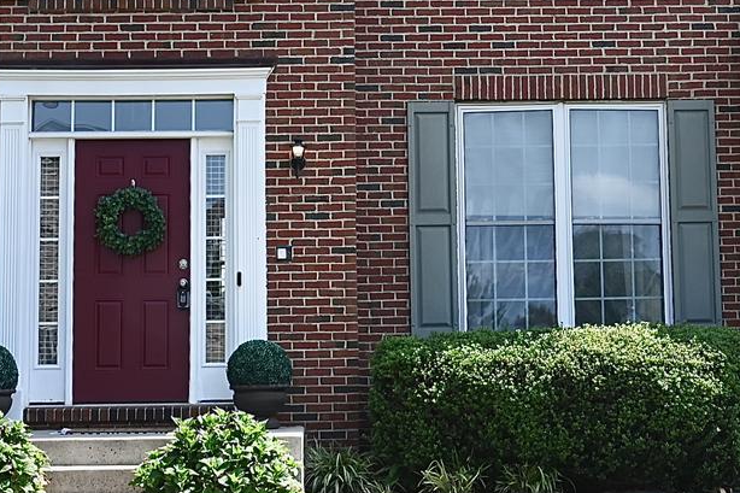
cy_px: 53
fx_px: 2055
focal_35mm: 100
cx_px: 452
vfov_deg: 13.6
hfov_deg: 20.4
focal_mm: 30
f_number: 16
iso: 100
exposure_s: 1/30
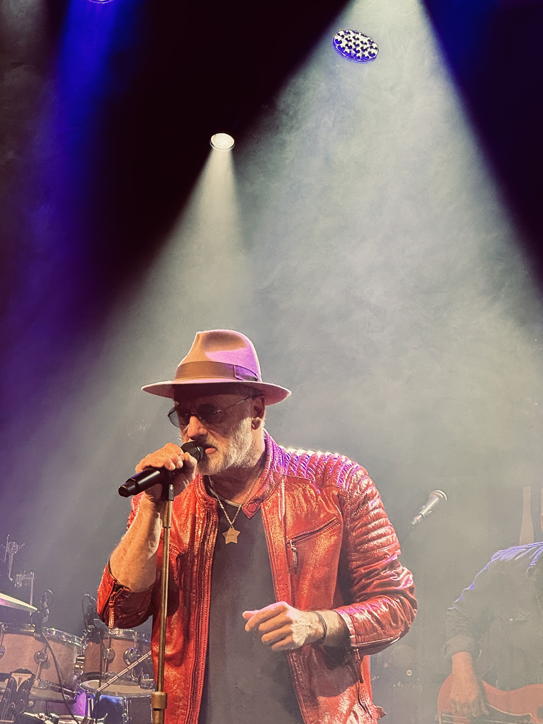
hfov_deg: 16.2
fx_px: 1904
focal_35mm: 91
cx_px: 247
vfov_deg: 21.5
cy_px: 366
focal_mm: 9
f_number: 2.8
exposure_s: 1/100
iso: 80
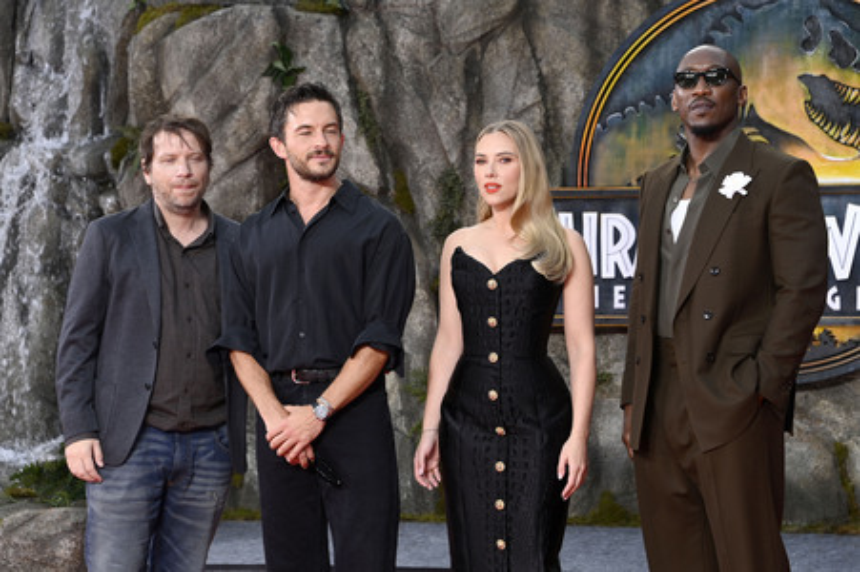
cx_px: 430
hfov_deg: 13.7
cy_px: 286
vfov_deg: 9.1
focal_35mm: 150
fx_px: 3581
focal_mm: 150
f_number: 8
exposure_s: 1/200
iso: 640
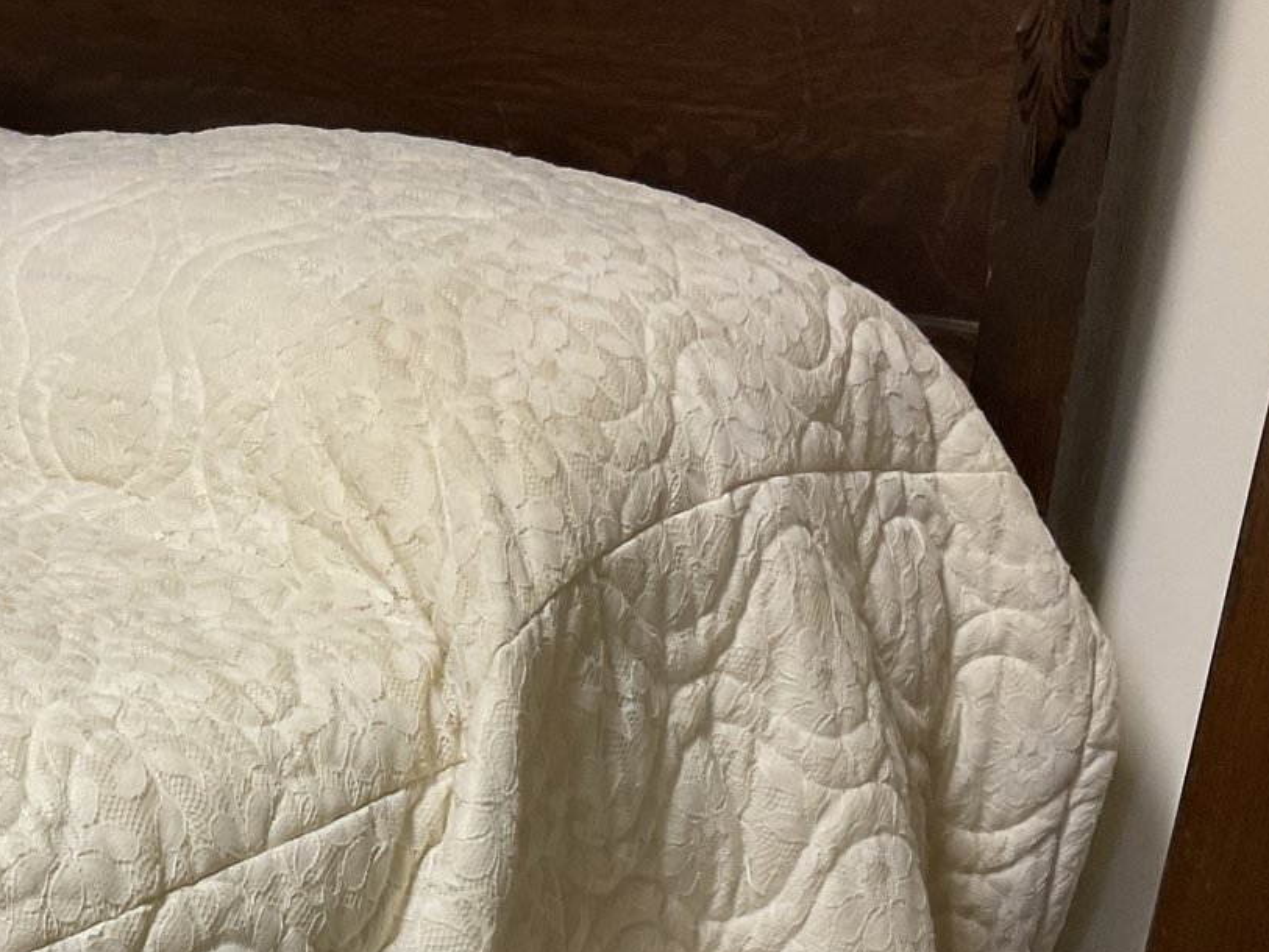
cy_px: 783
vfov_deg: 26.5
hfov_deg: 34.3
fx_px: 1980
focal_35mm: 54
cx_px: 226
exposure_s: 1/60
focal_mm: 3
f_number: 1.8
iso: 80
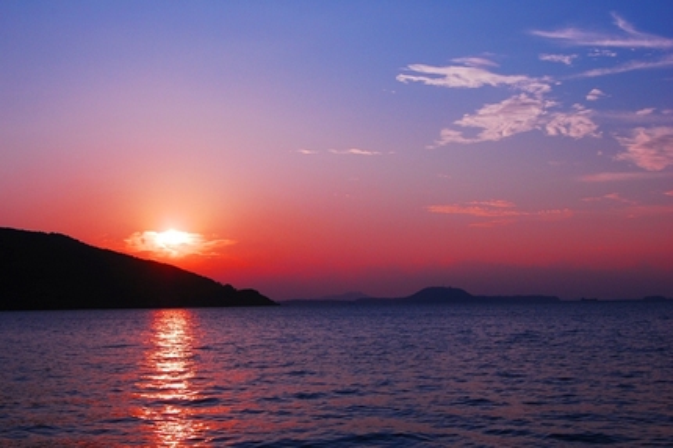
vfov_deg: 23.7
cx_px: 336
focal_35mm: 57
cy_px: 224
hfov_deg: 35.1
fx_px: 1065
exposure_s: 1/640
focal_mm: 38
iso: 200
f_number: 13
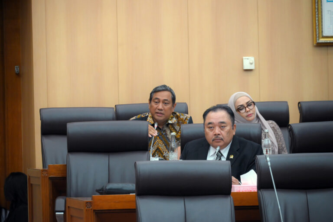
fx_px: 1851
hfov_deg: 10.3
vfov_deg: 6.9
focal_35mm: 200
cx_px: 166
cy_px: 111
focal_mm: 200
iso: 3200
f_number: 6.3
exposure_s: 1/125
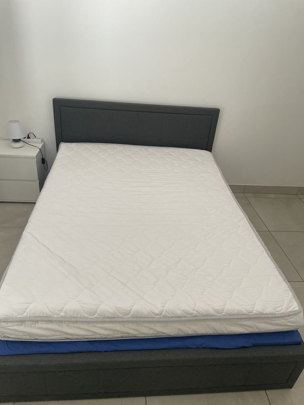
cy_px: 202
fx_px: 304
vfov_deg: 67.3
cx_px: 152
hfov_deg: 53.1
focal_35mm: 26
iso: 125
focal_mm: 4.2
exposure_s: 1/106
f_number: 1.6
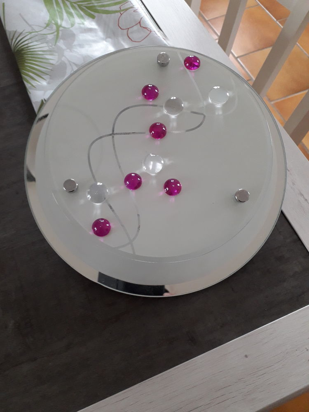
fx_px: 321
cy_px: 206
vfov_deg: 65.3
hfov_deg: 51.4
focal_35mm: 27
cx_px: 154
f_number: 1.9
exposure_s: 1/25
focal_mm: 3.6
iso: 200
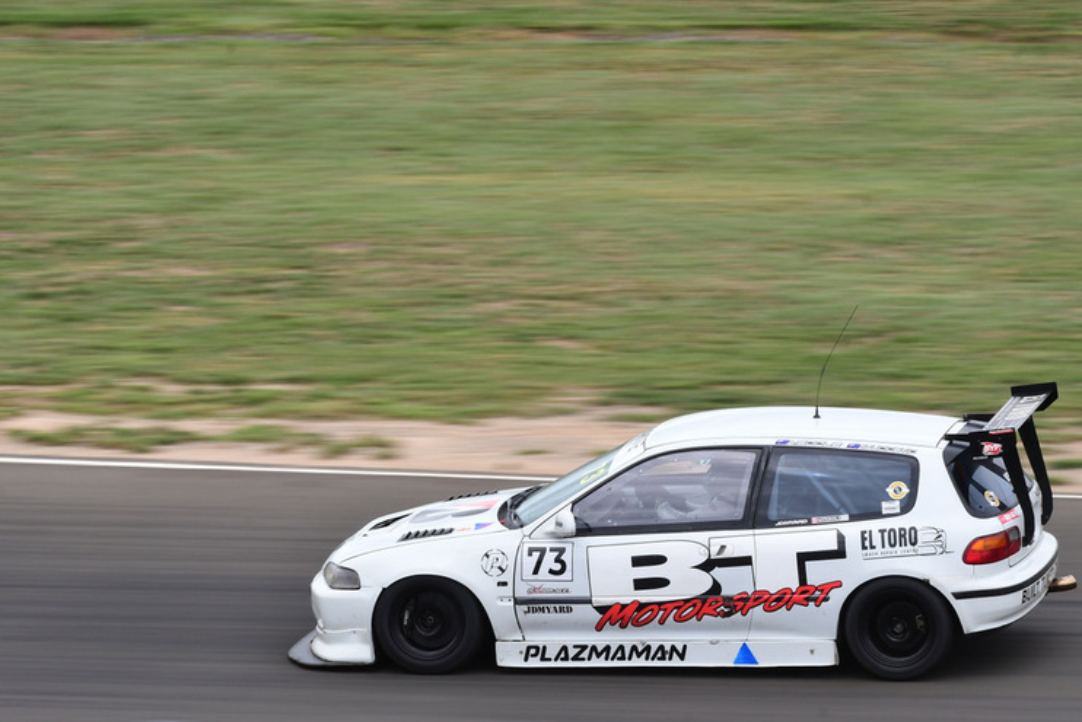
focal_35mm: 356
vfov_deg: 3.9
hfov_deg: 5.8
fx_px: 10701
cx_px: 542
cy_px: 363
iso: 400
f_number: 13
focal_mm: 220
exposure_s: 1/250
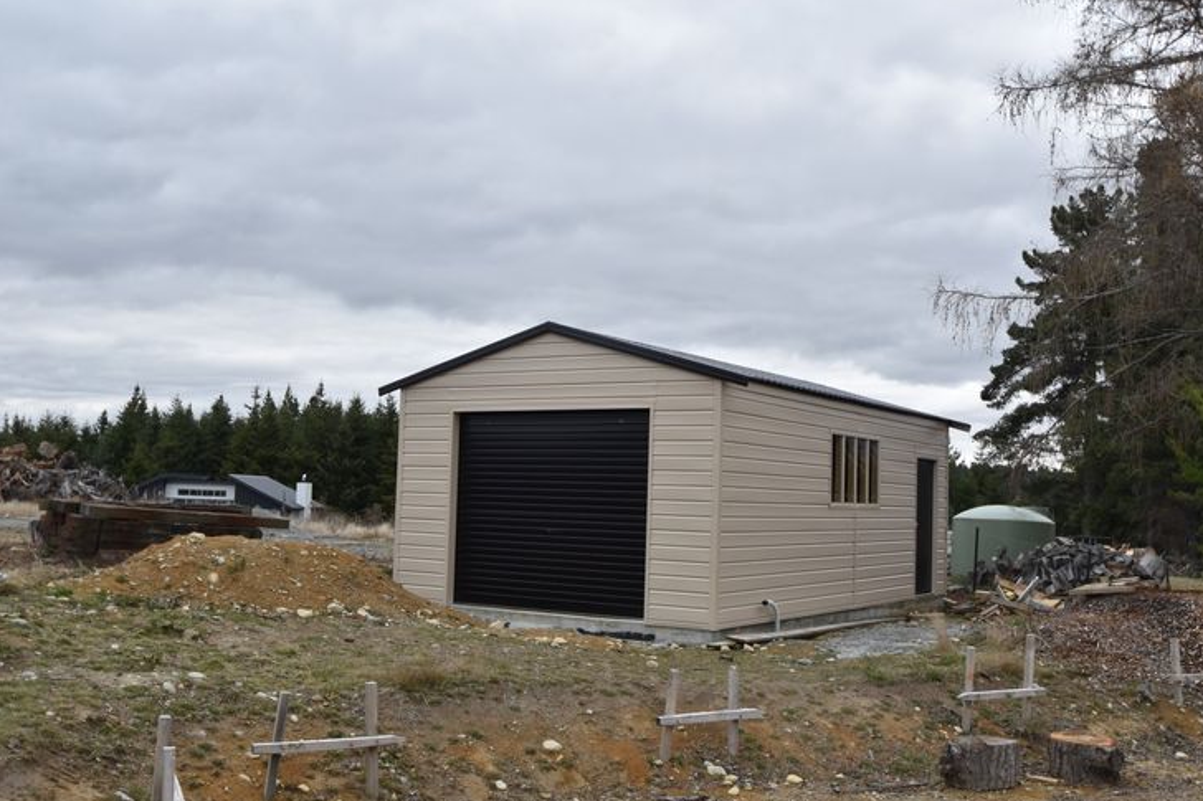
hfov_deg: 50.7
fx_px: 1269
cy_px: 416
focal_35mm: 38
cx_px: 630
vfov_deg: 35.0
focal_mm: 24
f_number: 8
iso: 250
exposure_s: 1/250
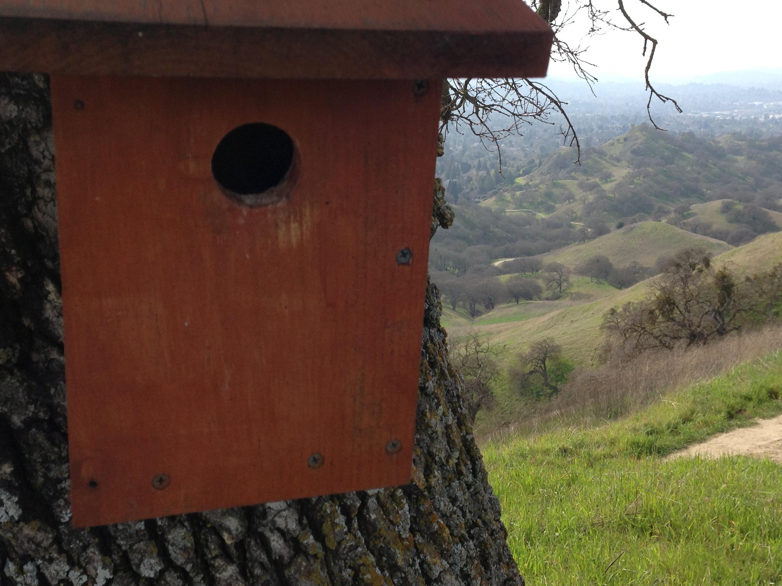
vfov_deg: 32.0
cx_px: 453
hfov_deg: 42.0
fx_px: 1016
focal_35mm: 45
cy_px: 224
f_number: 2.4
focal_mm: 4.13
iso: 50
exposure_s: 1/786
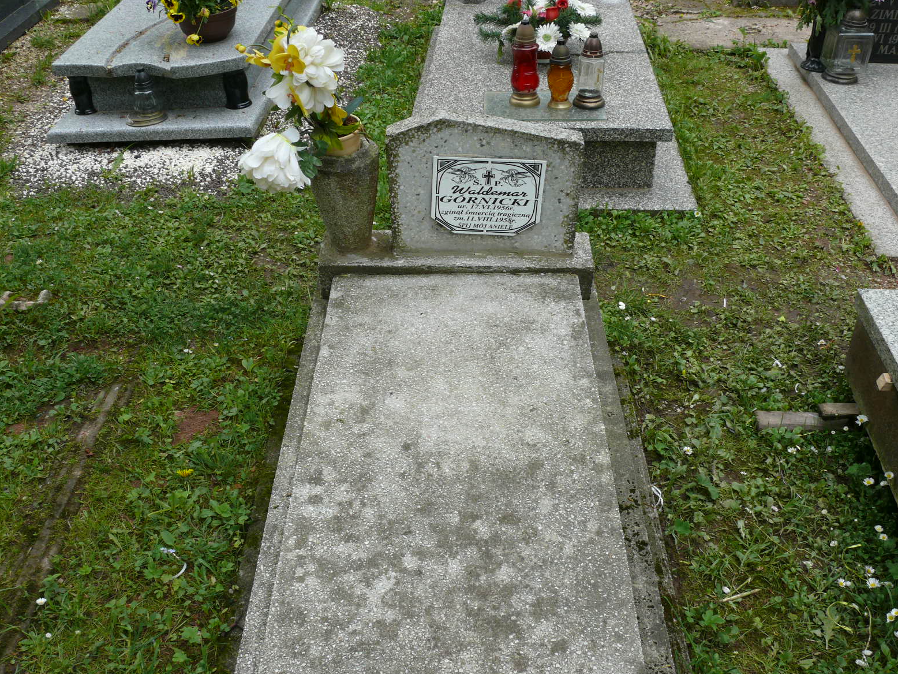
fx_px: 934
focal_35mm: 36
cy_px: 341
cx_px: 449
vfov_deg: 39.7
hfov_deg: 51.4
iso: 100
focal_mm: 7.4
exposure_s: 1/200
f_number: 5
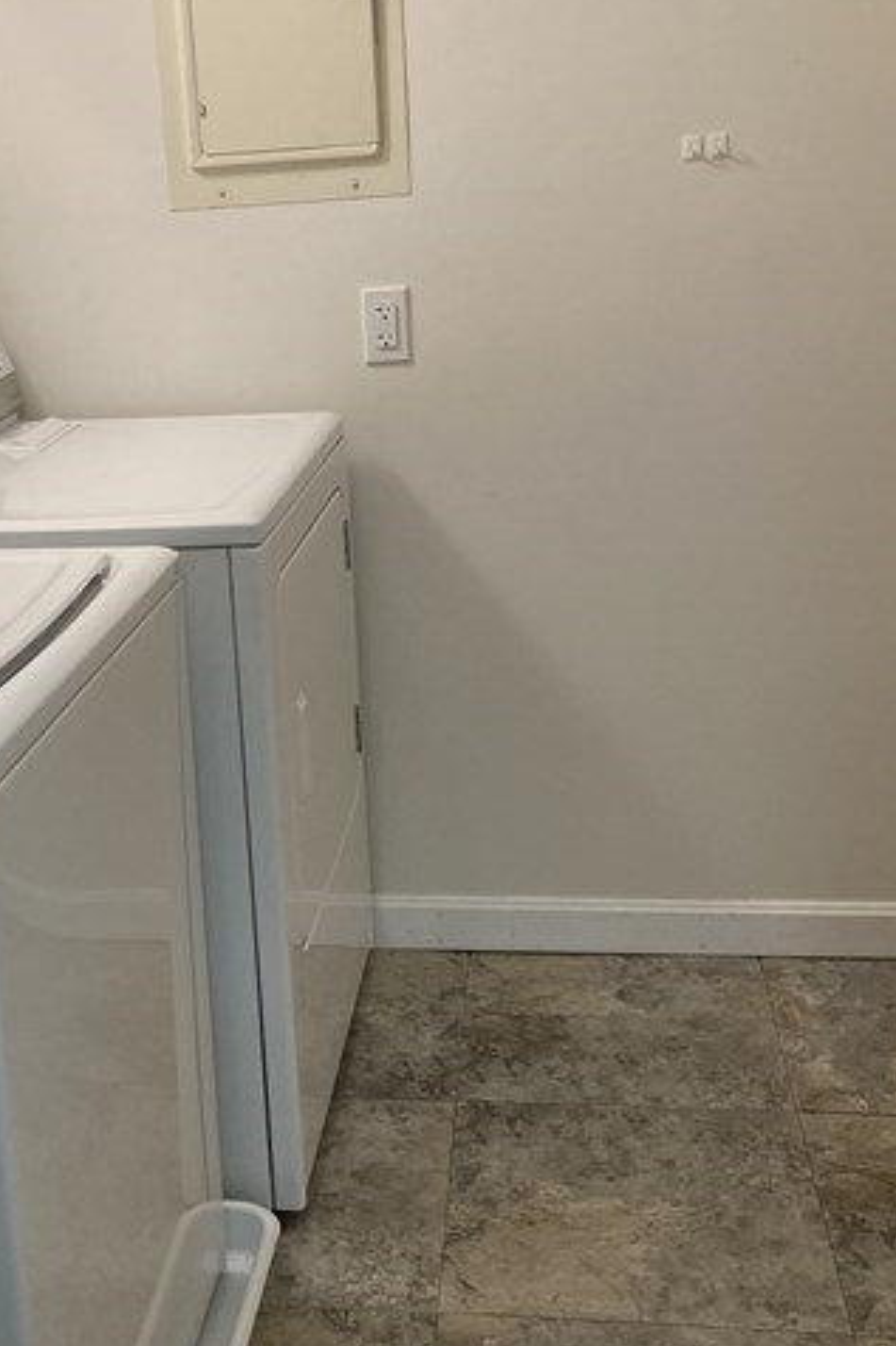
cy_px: 568
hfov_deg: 28.3
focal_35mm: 47
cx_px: 243
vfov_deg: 41.8
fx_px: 1756
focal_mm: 3.99
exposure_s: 1/60
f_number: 1.8
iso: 80
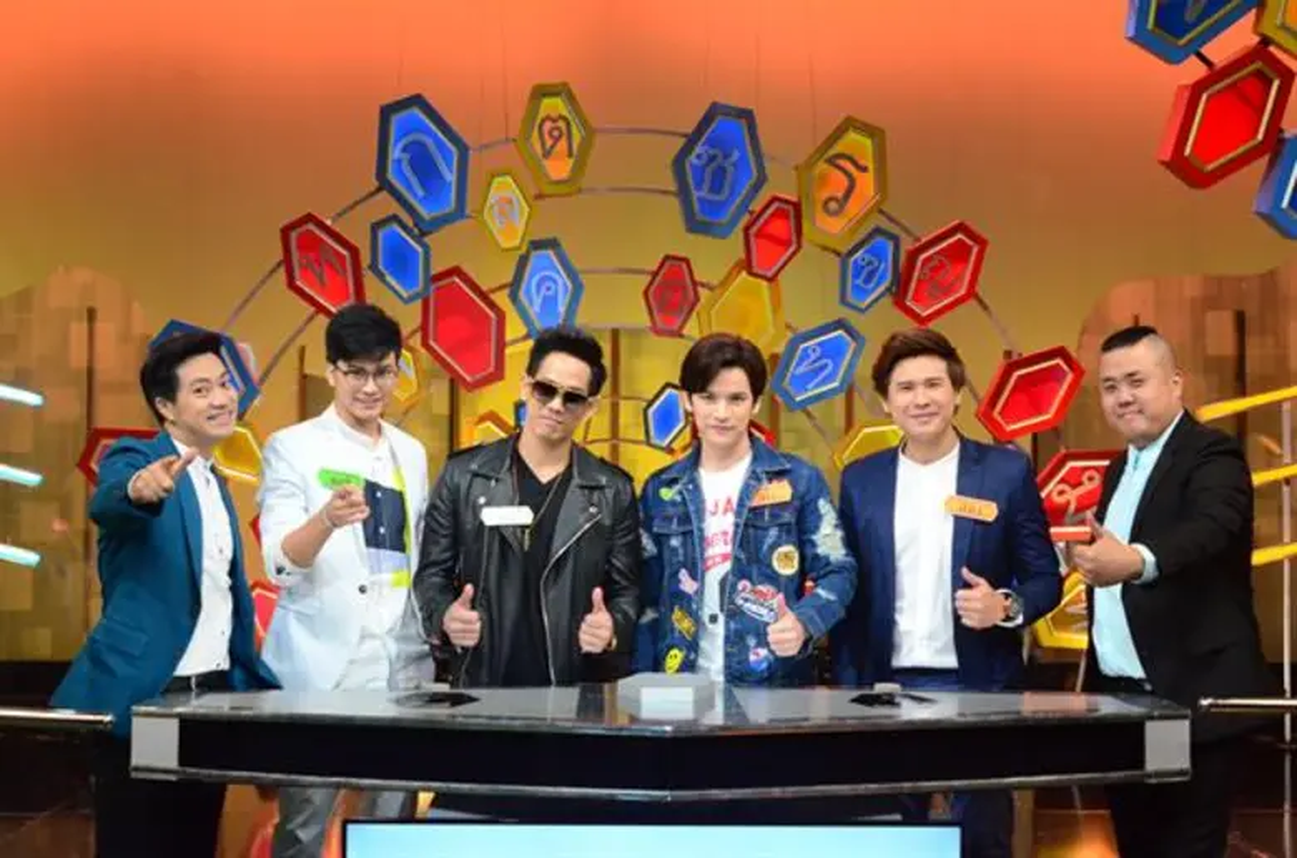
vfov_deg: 26.3
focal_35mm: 51
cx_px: 648
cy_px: 429
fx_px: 1833
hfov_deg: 39.0
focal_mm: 34
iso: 4000
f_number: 5.6
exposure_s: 1/400
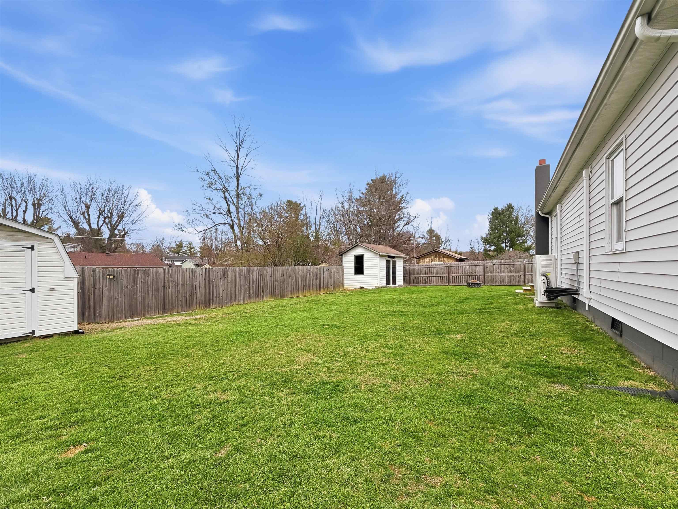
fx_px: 274
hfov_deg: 102.1
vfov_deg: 85.7
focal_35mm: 14
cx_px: 339
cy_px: 254
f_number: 2.2
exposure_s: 1/1033
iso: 20
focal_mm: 2.2
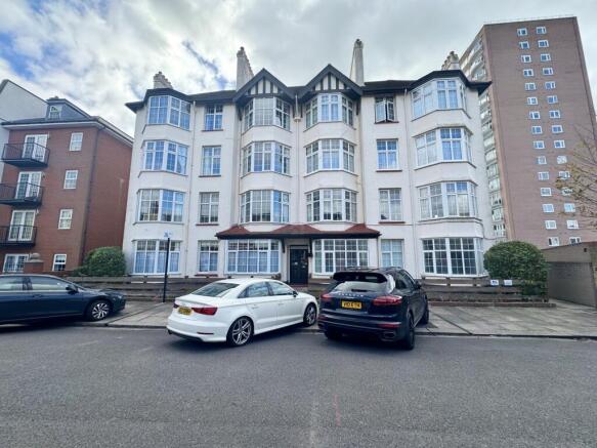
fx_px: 241
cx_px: 298
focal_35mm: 14
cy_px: 224
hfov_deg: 102.1
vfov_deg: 85.7
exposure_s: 1/605
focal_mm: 2.22
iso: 40
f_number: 2.2
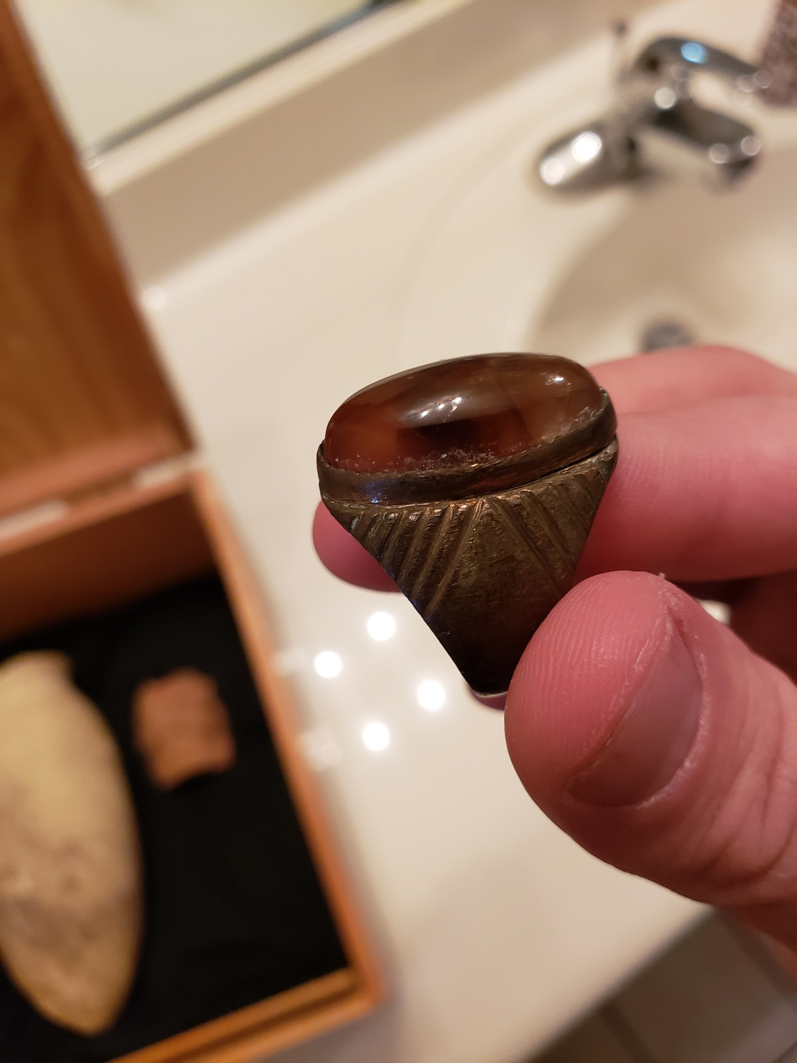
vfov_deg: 67.3
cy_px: 532
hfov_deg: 53.1
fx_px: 798
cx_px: 398
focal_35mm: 26
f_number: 2.4
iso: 320
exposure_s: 1/60
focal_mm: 4.3
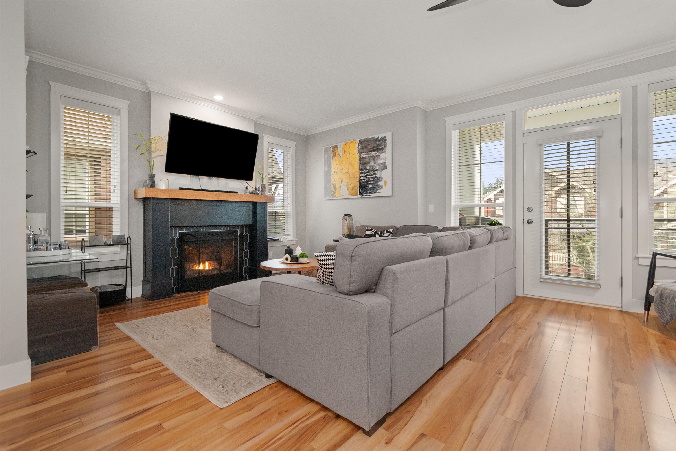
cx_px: 338
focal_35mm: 15
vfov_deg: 77.3
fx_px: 282
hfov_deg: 100.4
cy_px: 226
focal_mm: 10
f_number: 7.1
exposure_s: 1/30
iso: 320
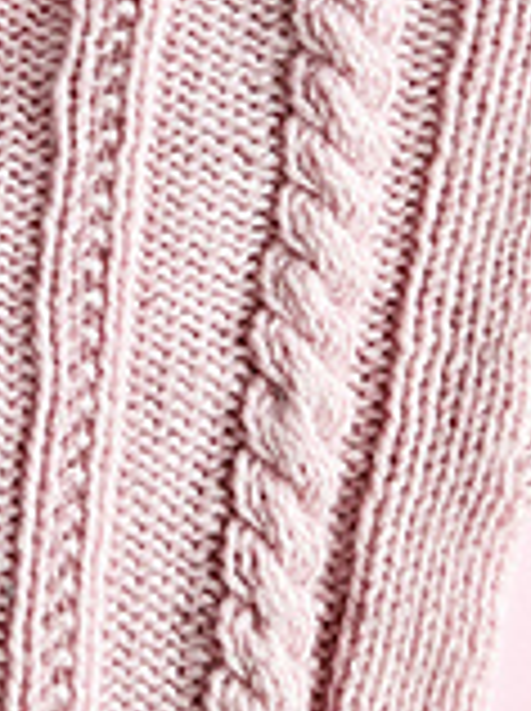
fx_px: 1497
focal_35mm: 73
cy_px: 45
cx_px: -92
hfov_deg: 19.1
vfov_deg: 25.7
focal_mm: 5.4
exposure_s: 1/190
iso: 80
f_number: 1.8
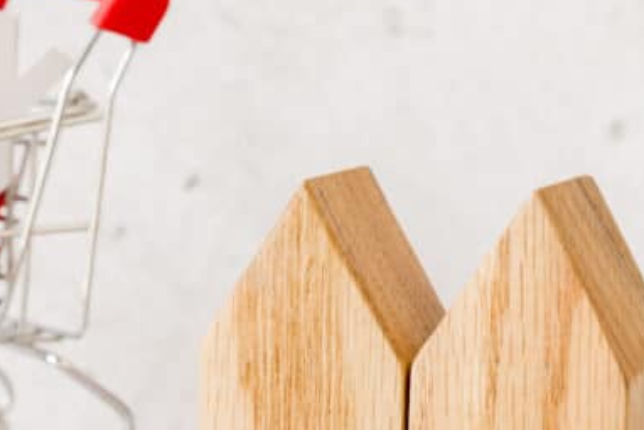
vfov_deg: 10.2
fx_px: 2398
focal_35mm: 134
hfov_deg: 15.3
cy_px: 399
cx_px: 234
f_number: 8
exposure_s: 1/1.67
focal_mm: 50
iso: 100
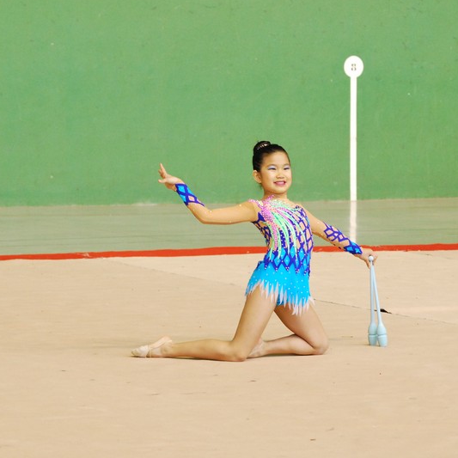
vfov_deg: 8.3
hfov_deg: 8.3
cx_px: 227
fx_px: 3158
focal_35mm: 211
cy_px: 228
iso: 1600
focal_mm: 110
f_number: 6.3
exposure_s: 1/125
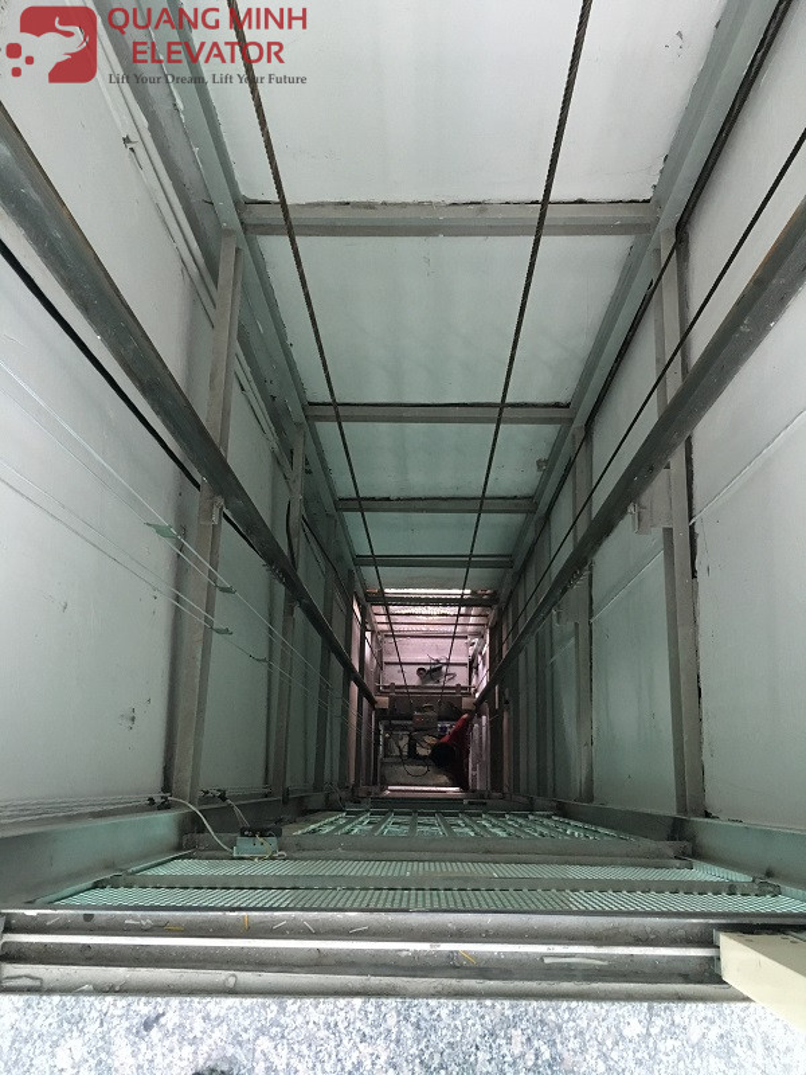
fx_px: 900
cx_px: 403
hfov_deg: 48.2
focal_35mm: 29
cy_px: 538
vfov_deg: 61.7
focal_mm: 4.15
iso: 200
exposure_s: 1/33
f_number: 2.2
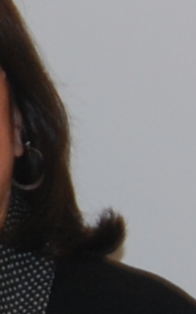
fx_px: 3386
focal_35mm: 396
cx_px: -367
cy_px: 233
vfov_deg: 5.3
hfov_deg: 3.3
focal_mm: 26
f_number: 4
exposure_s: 1/60
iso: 200
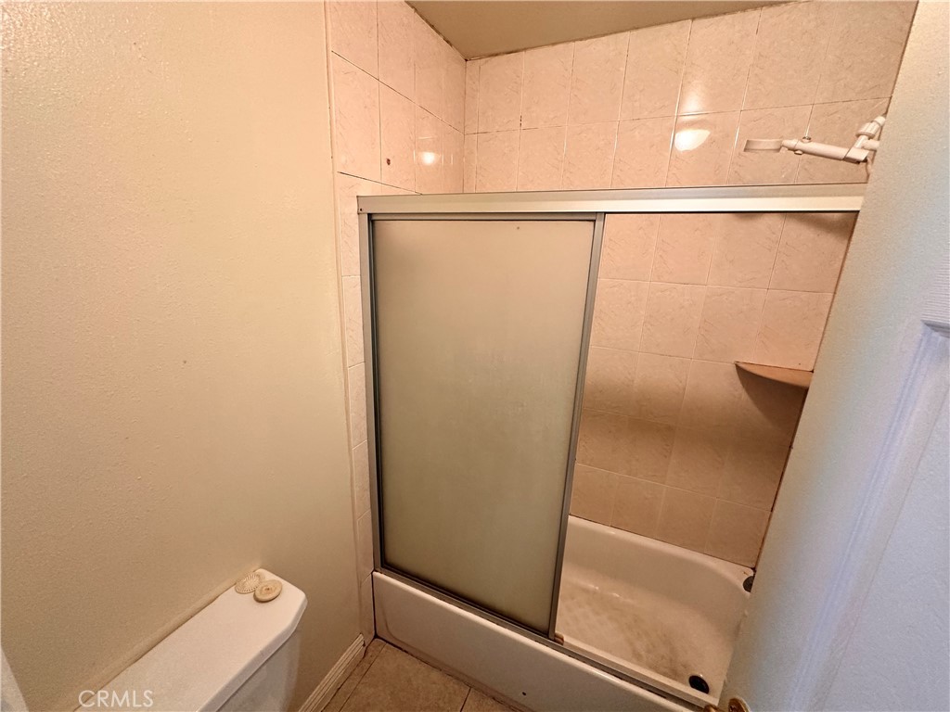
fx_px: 384
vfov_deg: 85.7
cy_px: 356
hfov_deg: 102.1
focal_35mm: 14
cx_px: 475
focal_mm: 2.22
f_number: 2.2
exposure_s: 1/60
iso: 250
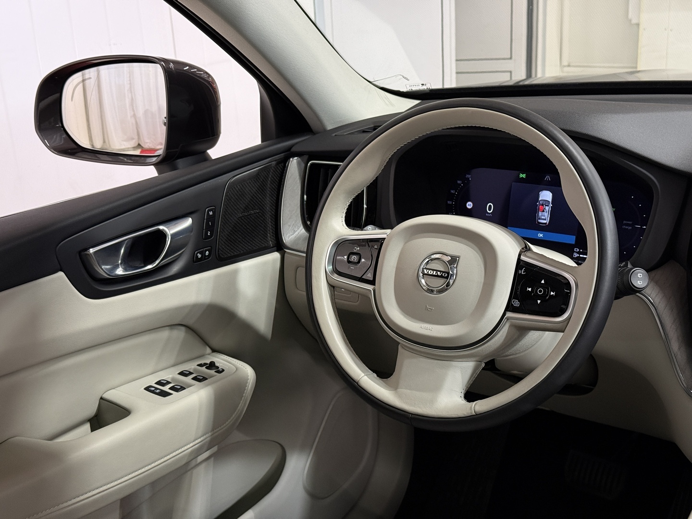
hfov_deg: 39.7
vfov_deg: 30.3
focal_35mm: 48
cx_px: 346
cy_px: 260
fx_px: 960
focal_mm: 6.76
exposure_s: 1/50
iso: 250
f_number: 1.78
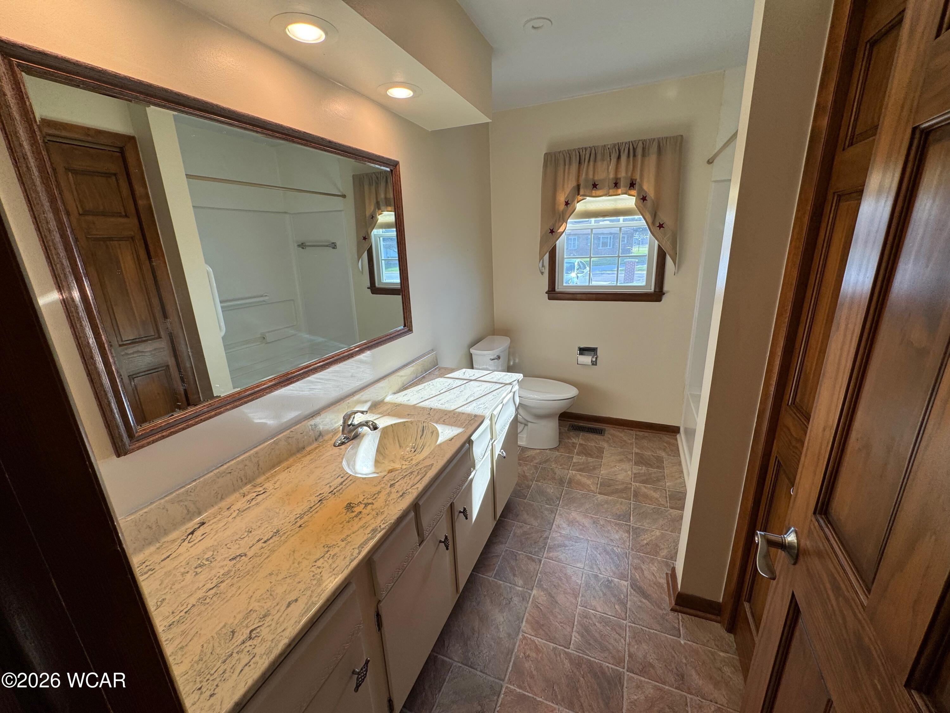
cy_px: 356
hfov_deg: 102.1
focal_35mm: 14
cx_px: 475
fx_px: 384
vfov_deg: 85.7
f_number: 2.2
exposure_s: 1/135
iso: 40
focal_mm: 2.22
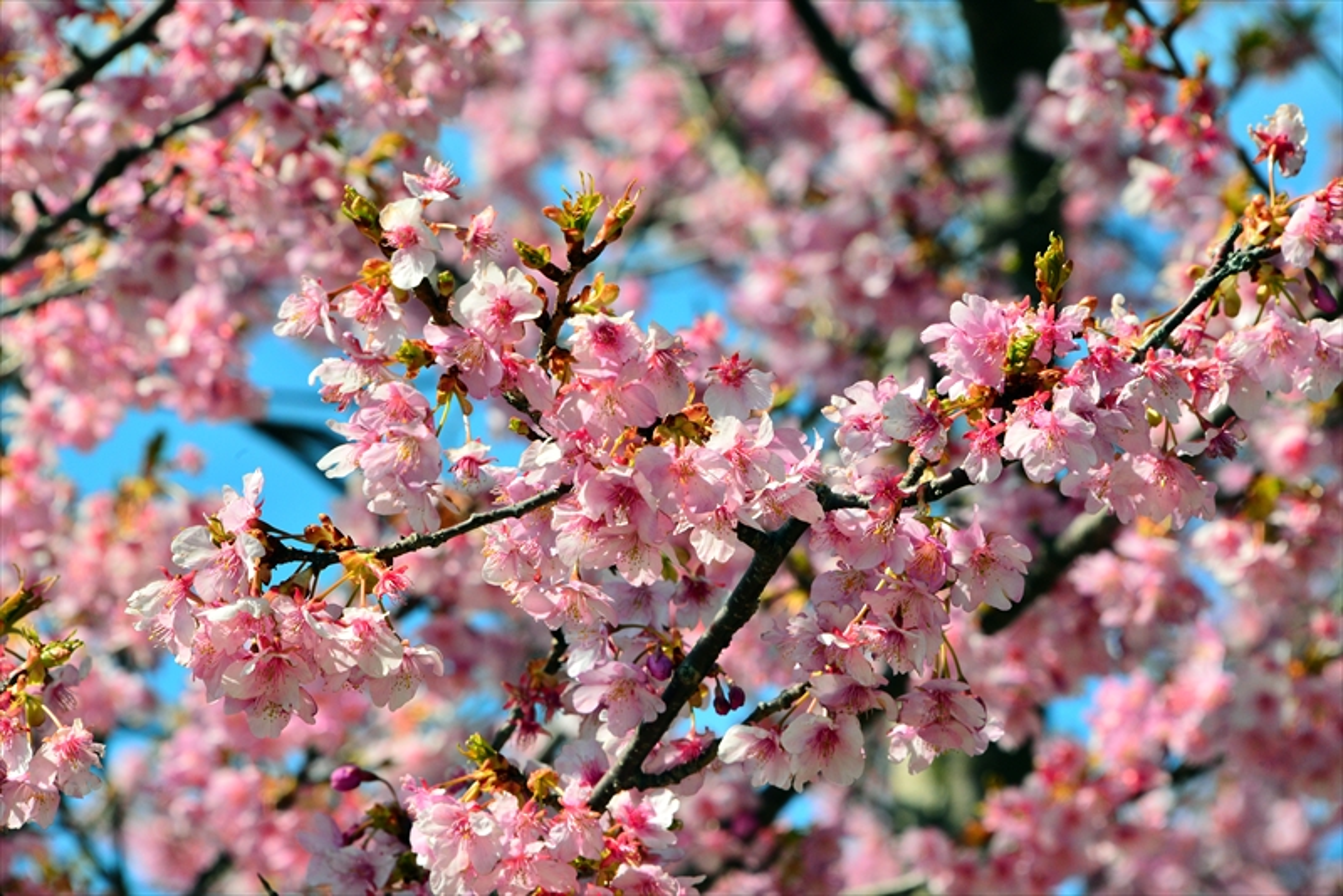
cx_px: 672
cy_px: 448
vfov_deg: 4.6
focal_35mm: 300
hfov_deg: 6.9
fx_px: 11195
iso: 800
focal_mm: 300
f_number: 16
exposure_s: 1/1000
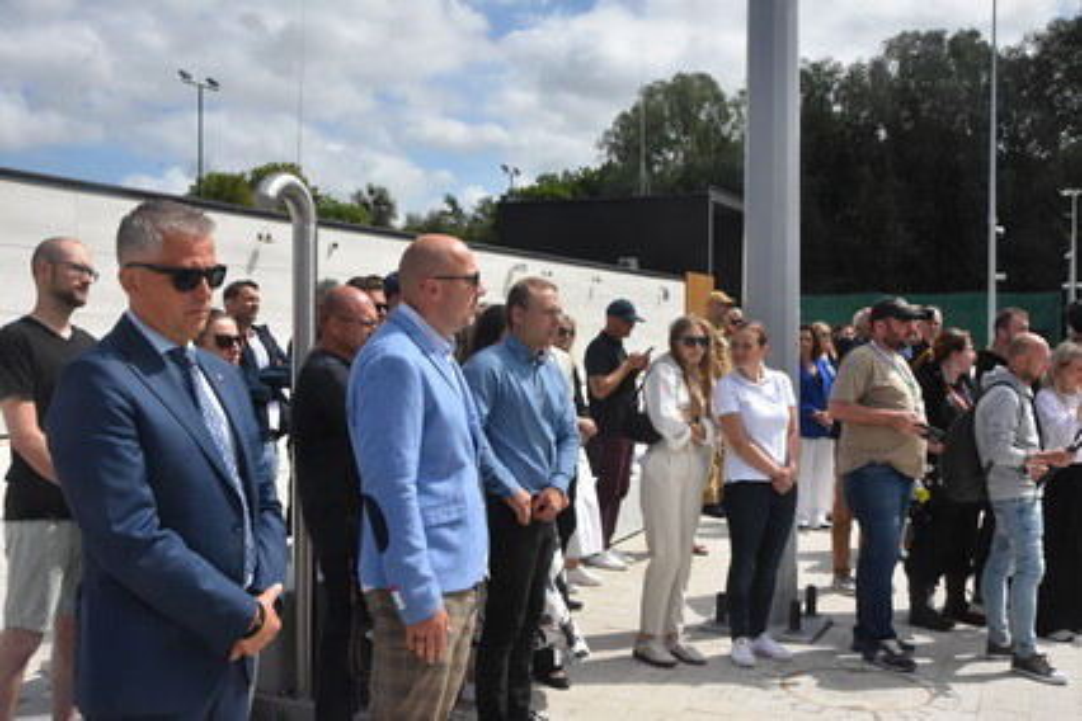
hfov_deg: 51.3
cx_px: 541
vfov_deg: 35.5
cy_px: 360
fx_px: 1127
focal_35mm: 38
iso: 1250
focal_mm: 25
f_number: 16
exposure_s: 1/1000
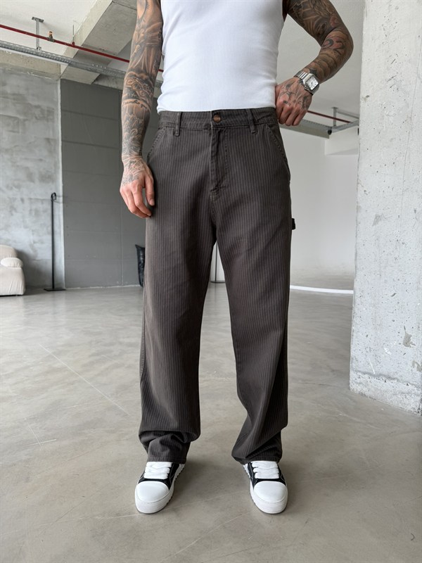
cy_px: 282
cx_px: 211
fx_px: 390
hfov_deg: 56.8
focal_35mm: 24
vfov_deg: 71.6
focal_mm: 6.76
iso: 80
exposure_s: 1/149
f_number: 1.78
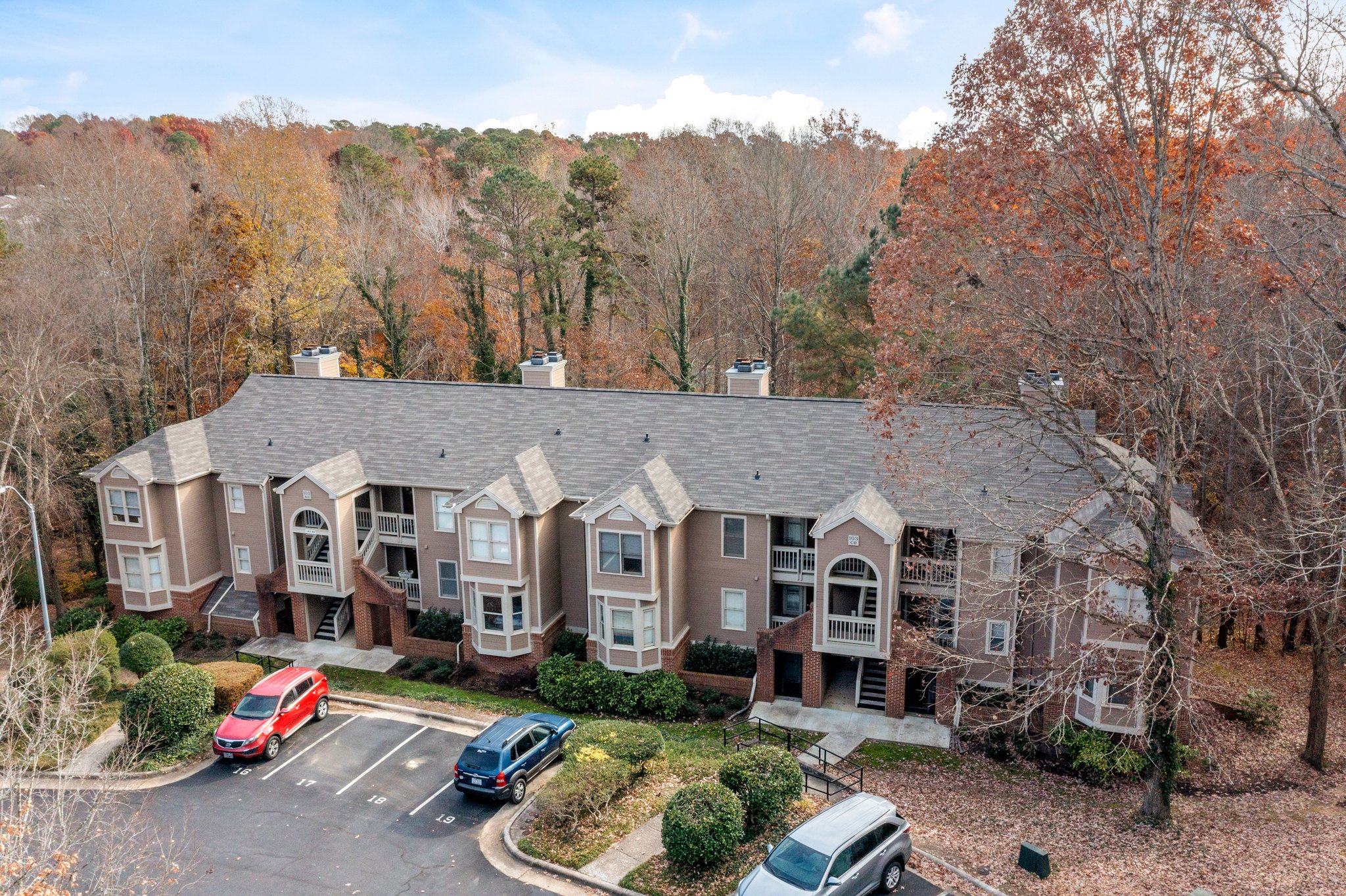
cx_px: 673
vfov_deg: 46.4
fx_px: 1046
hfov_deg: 65.5
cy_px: 448
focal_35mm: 28
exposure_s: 1/320
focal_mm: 10.26
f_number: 7.1
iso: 100
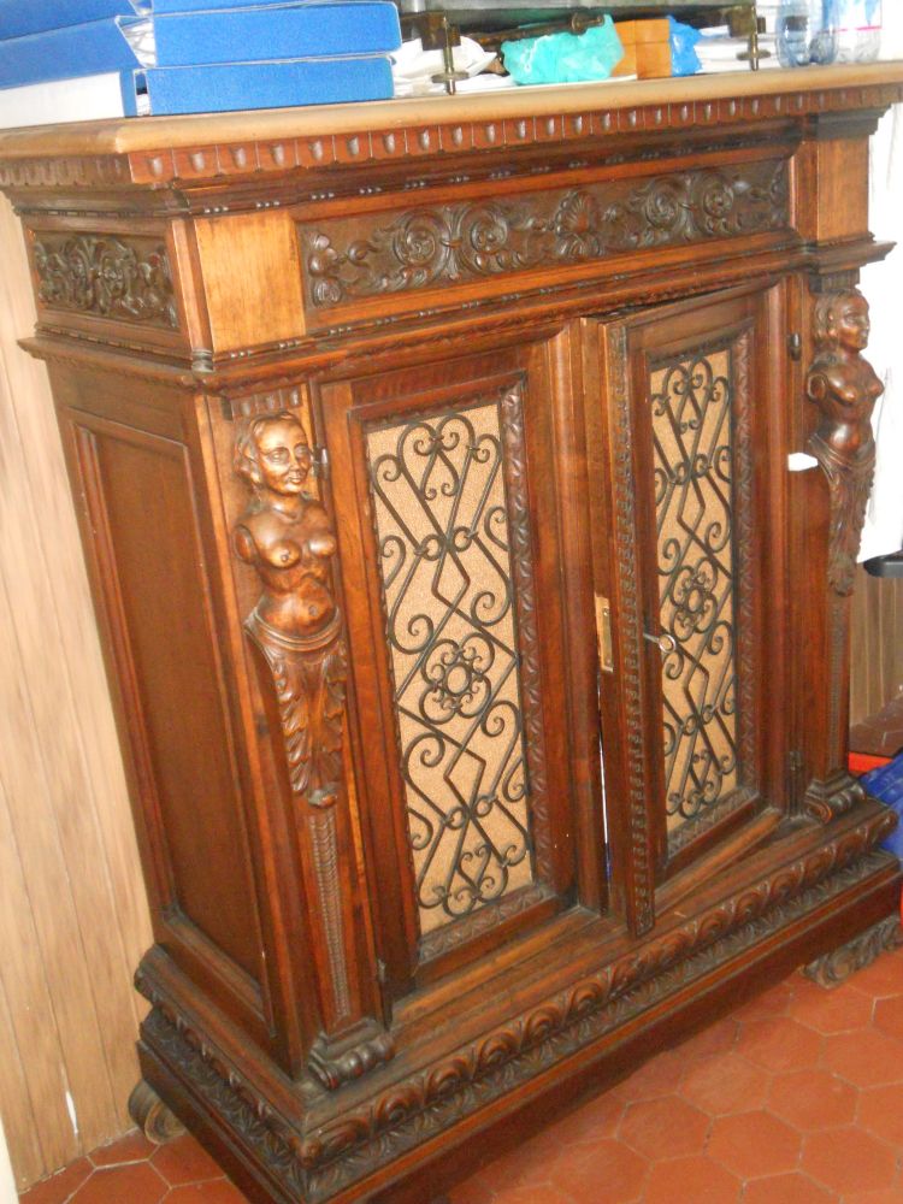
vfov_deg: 49.0
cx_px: 452
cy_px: 602
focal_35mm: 38
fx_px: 1322
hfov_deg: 37.7
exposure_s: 1/30
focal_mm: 6.9
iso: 800
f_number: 3.9
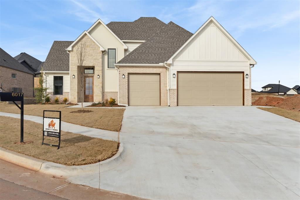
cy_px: 100
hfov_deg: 67.4
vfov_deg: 47.9
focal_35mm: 27
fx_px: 225
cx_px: 150
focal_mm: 18
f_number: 8
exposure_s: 1/1250
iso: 100
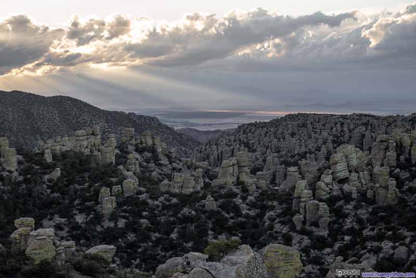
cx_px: 208
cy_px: 139
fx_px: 717
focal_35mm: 62
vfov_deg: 21.9
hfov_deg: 32.4
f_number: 5
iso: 100
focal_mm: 62
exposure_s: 1/200
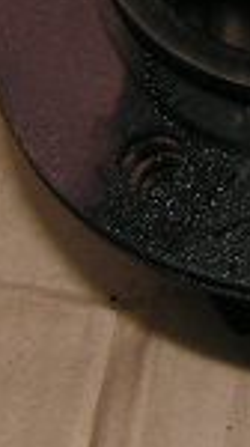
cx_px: 798
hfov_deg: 6.2
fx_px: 2093
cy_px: -69
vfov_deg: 11.9
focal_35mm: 177
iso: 100
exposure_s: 1/250
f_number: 6.3
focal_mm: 6.3
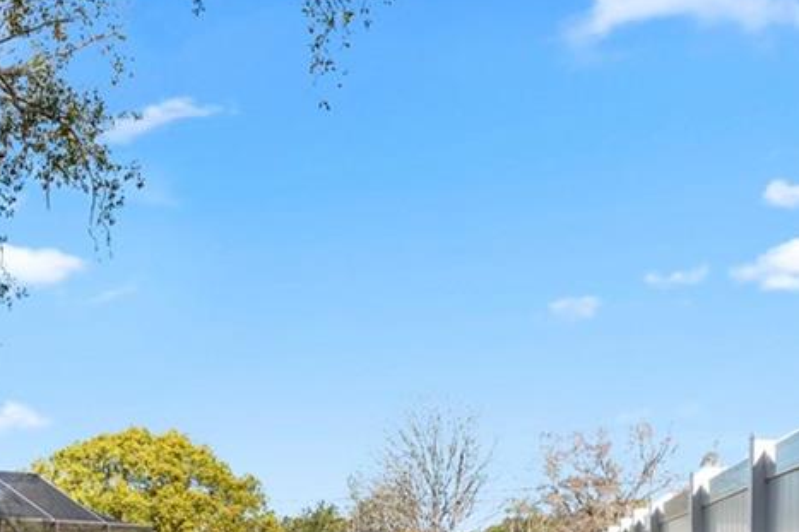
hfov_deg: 35.2
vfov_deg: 25.9
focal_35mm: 48
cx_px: -82
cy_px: 591
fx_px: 1065
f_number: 6.3
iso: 250
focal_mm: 14
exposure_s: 1/640
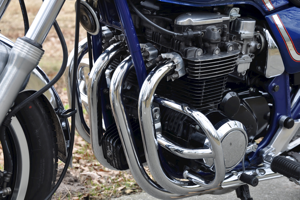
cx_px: 150
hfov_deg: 26.0
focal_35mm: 78
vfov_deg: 17.4
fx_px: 649
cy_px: 100
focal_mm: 52
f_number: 7.1
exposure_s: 1/50
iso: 200
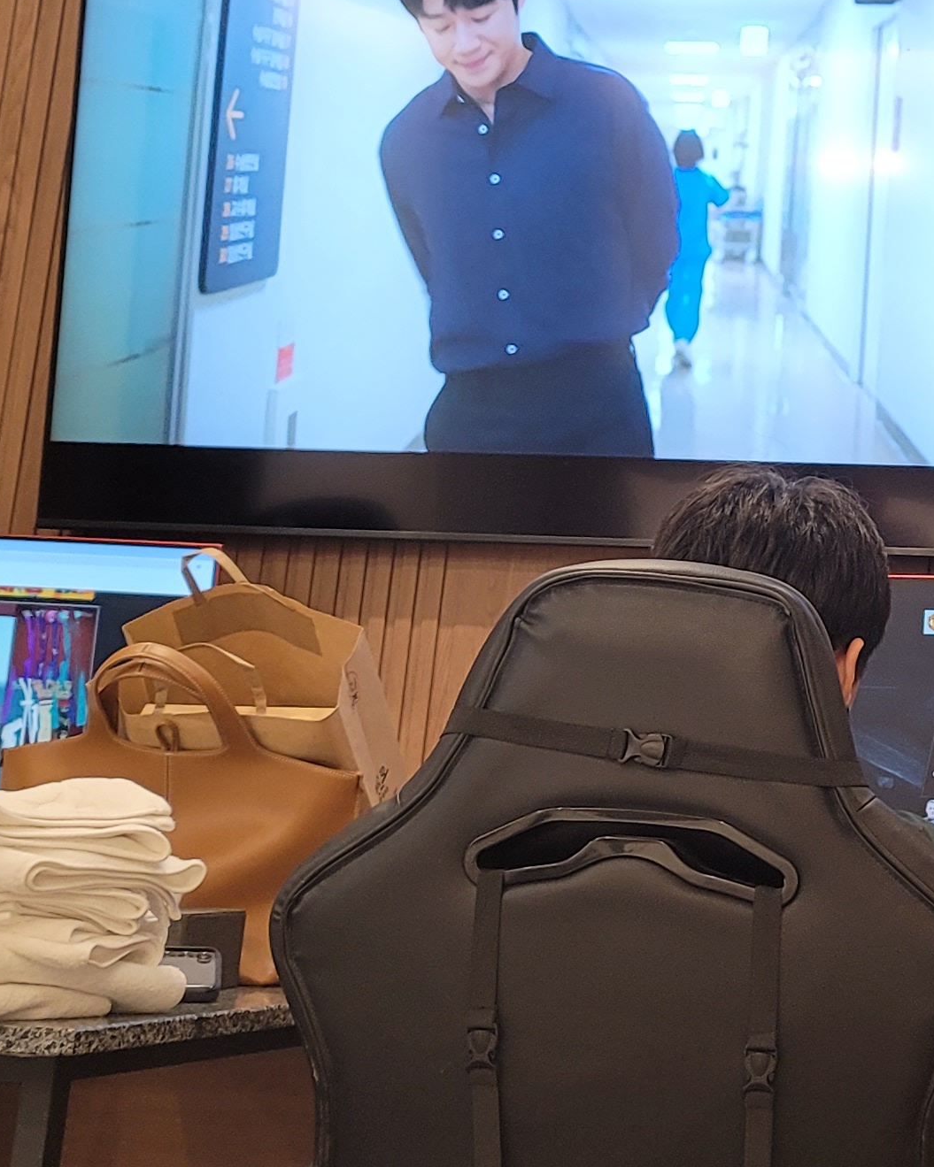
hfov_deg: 19.2
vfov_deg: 25.4
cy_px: 300
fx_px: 2557
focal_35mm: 74
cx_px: 1193
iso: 160
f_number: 1.8
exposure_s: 1/60
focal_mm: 7
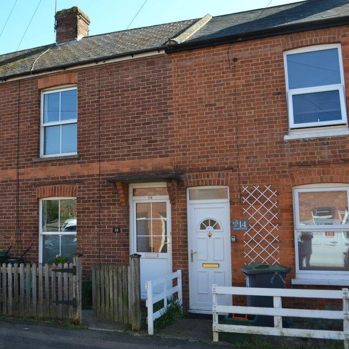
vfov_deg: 46.0
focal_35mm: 36
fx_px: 411
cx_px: 100
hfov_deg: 44.9
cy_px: 170
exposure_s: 1/125
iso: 125
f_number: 5.6
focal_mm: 18
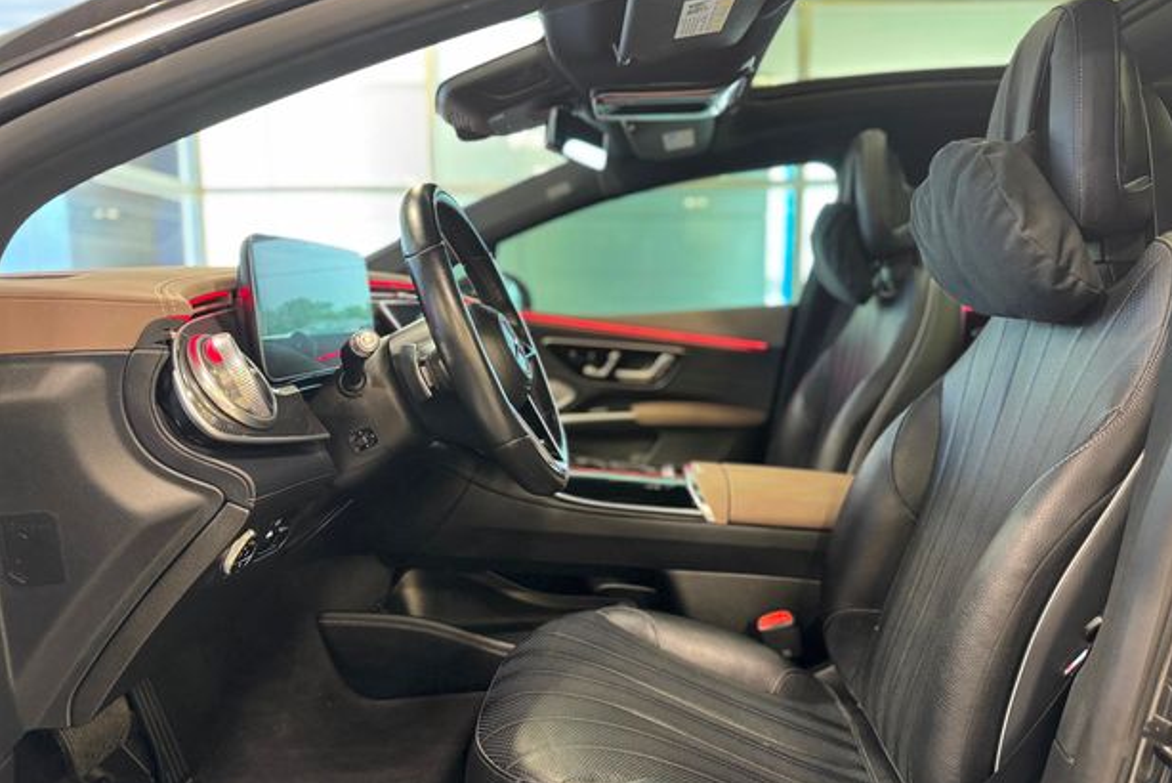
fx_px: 847
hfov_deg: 69.3
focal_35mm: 26
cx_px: 609
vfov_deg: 49.5
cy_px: 434
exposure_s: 1/60
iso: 500
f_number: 1.78
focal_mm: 6.76
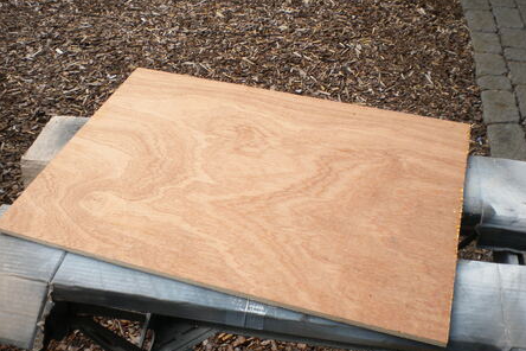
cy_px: 192
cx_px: 257
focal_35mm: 41
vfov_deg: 32.6
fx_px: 599
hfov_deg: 47.4
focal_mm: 6.3
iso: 80
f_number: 4.6
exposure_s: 1/448
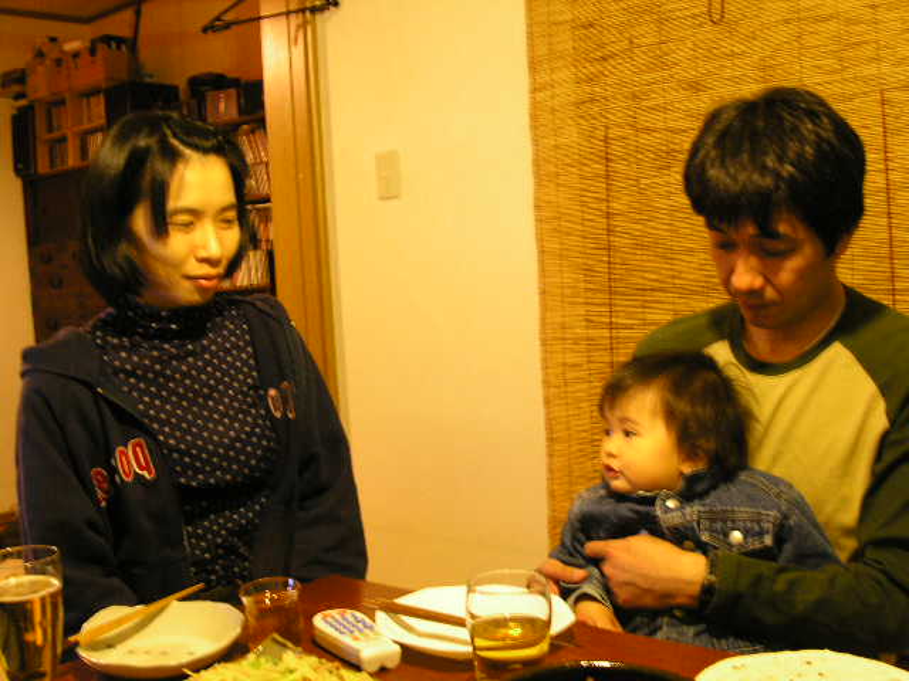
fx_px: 998
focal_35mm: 38
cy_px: 340
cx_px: 454
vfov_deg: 37.7
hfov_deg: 49.0
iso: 200
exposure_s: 1/4
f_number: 2.8
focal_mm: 7.8
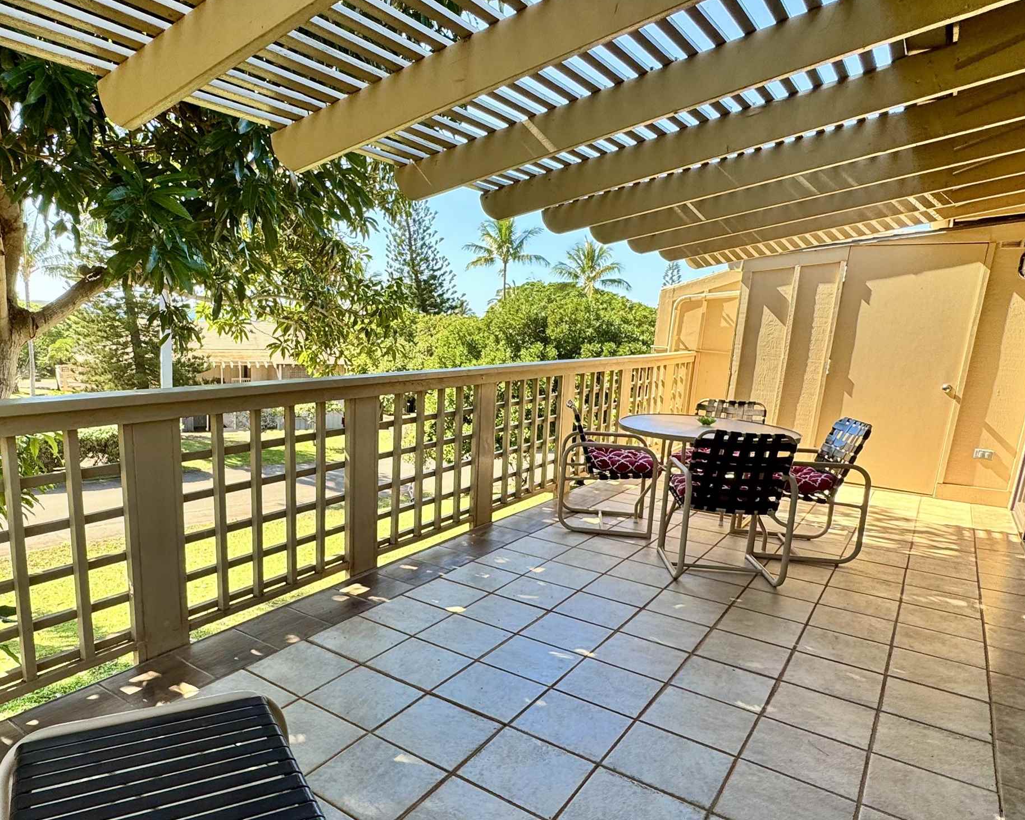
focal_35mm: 23
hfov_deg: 71.7
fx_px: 698
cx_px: 404
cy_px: 470
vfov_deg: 60.6
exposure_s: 1/312
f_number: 2.2
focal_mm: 2.22
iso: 40
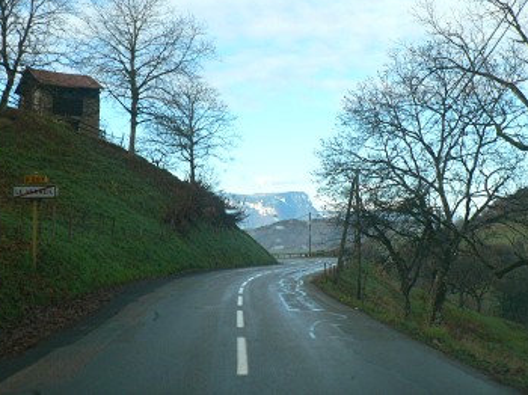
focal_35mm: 38
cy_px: 188
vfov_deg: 37.7
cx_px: 256
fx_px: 579
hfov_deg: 49.0
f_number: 4
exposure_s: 1/200
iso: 80
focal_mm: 6
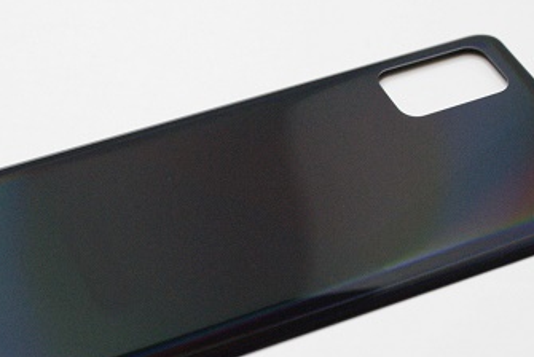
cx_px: 259
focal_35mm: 104
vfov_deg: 13.2
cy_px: 226
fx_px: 1544
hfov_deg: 19.6
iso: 1600
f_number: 5.6
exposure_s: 1/320
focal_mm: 40
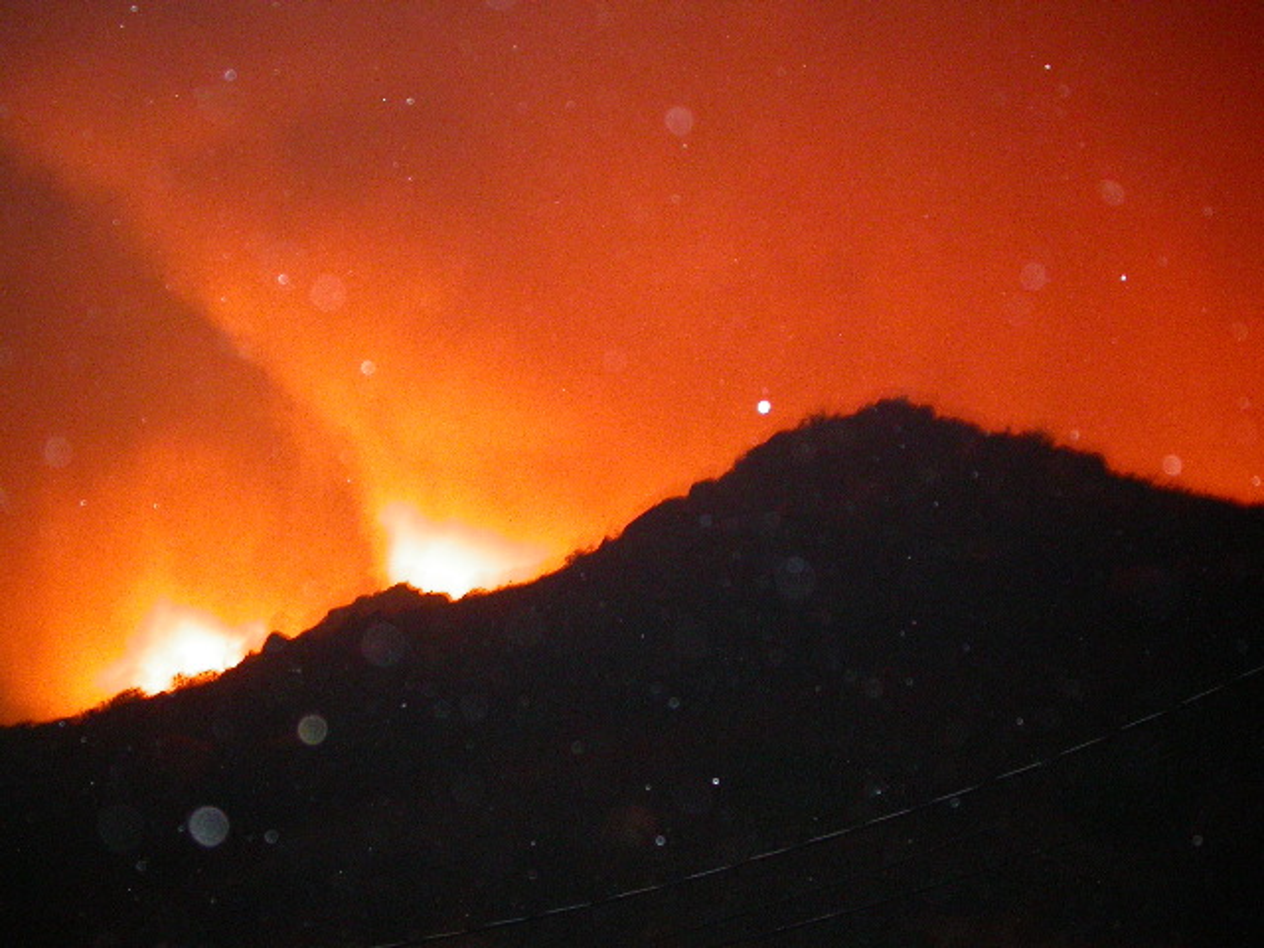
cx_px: 632
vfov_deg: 37.7
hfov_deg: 49.0
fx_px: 1388
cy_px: 474
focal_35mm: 38
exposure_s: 1/4.5
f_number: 2.6
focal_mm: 7.85
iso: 395
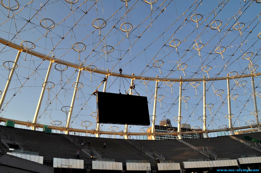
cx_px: 130
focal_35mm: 33
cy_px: 86
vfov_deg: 39.9
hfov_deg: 57.3
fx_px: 239
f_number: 7.1
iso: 200
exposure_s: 1/200
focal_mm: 22
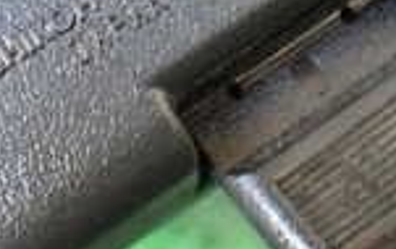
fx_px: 1362
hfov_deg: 16.5
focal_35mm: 126
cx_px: 142
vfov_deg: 10.1
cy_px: -115
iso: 800
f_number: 2.3
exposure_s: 1/50
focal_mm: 5.4
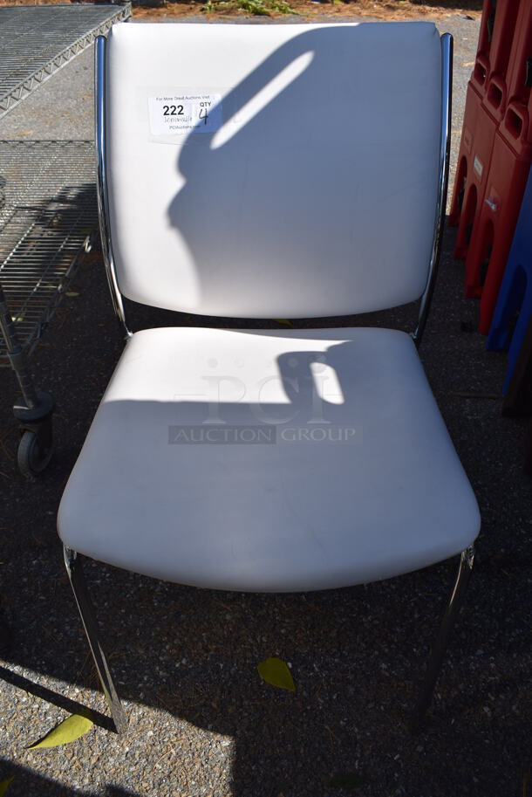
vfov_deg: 67.3
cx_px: 266
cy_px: 398
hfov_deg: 48.0
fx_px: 598
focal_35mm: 27
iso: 100
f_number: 8
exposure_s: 1/250
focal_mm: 18
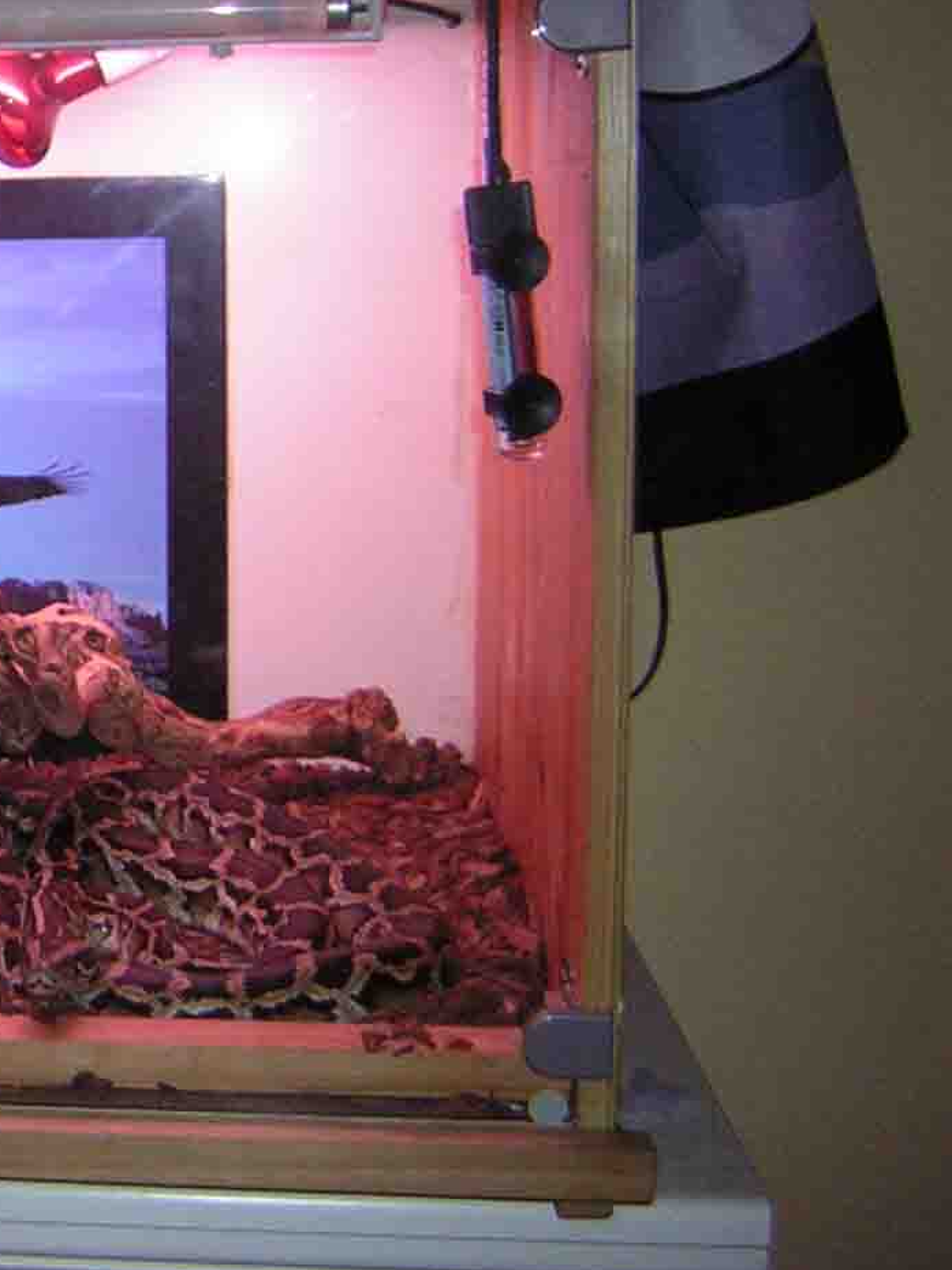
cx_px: -130
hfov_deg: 22.2
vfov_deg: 31.1
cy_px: 510
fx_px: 2273
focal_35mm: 62
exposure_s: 1/31.7
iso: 135
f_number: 2.6
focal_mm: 4.7
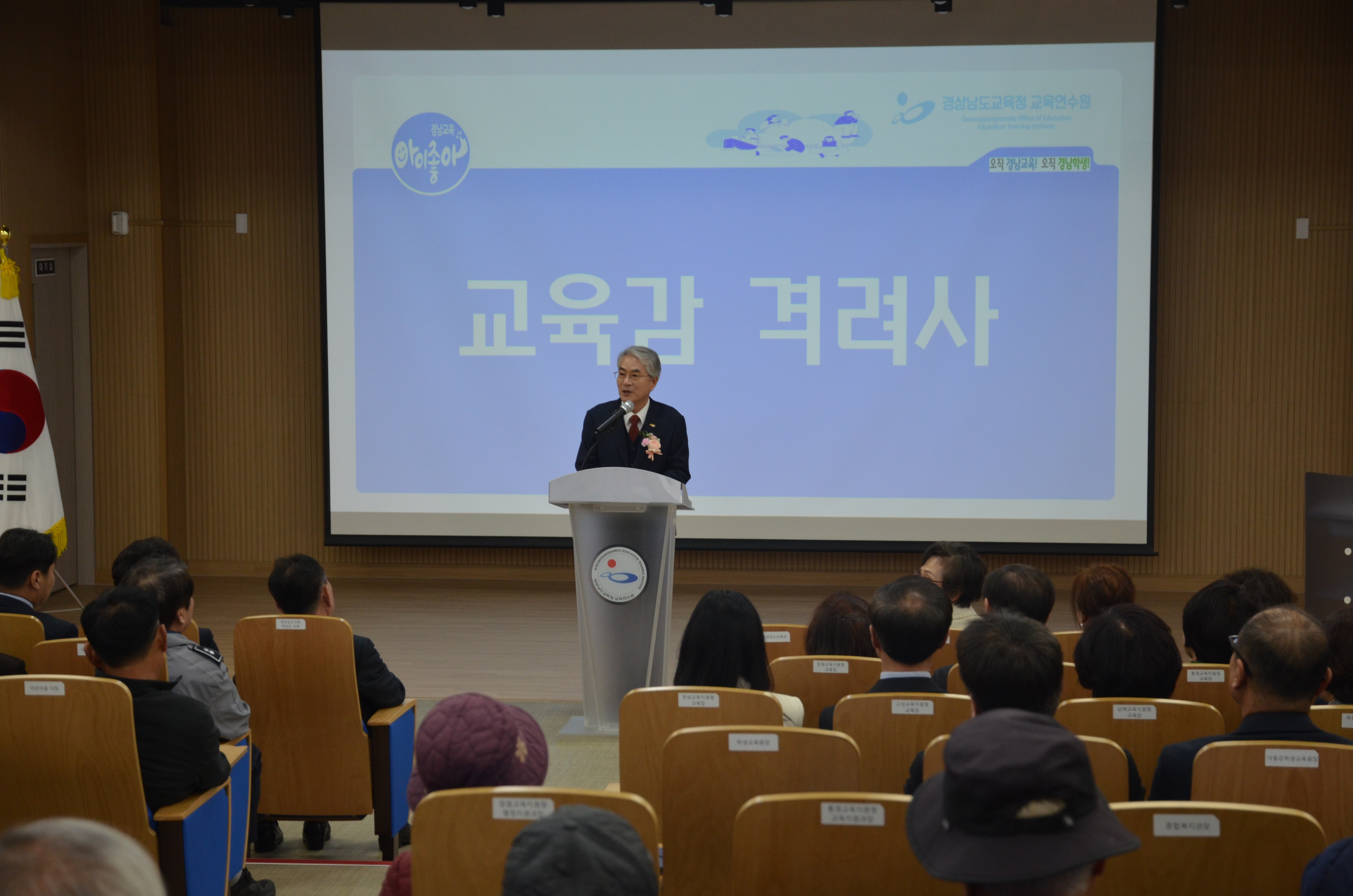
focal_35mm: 72
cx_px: 676
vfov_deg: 18.8
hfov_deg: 28.1
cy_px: 448
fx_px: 2700
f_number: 5
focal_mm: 48
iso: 560
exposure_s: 1/60
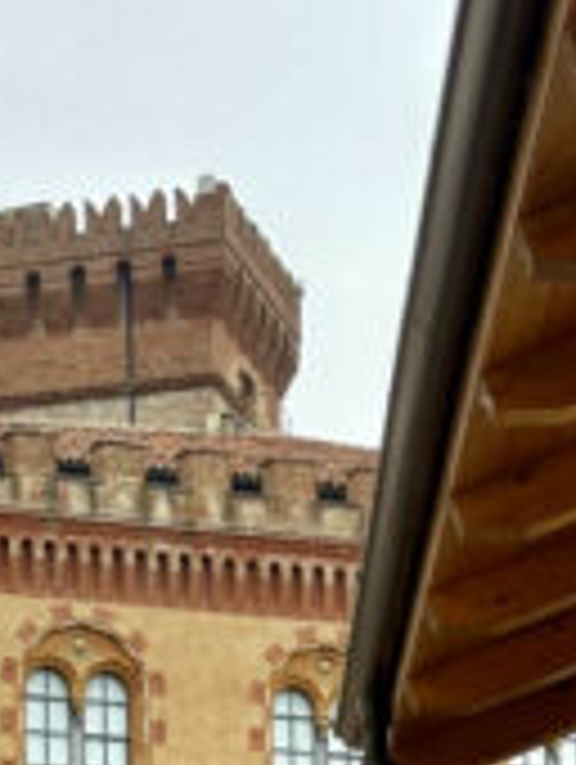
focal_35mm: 158
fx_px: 3497
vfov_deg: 11.9
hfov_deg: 9.4
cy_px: 1148
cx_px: 122
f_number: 1.78
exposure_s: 1/1433
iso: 64
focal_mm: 6.86
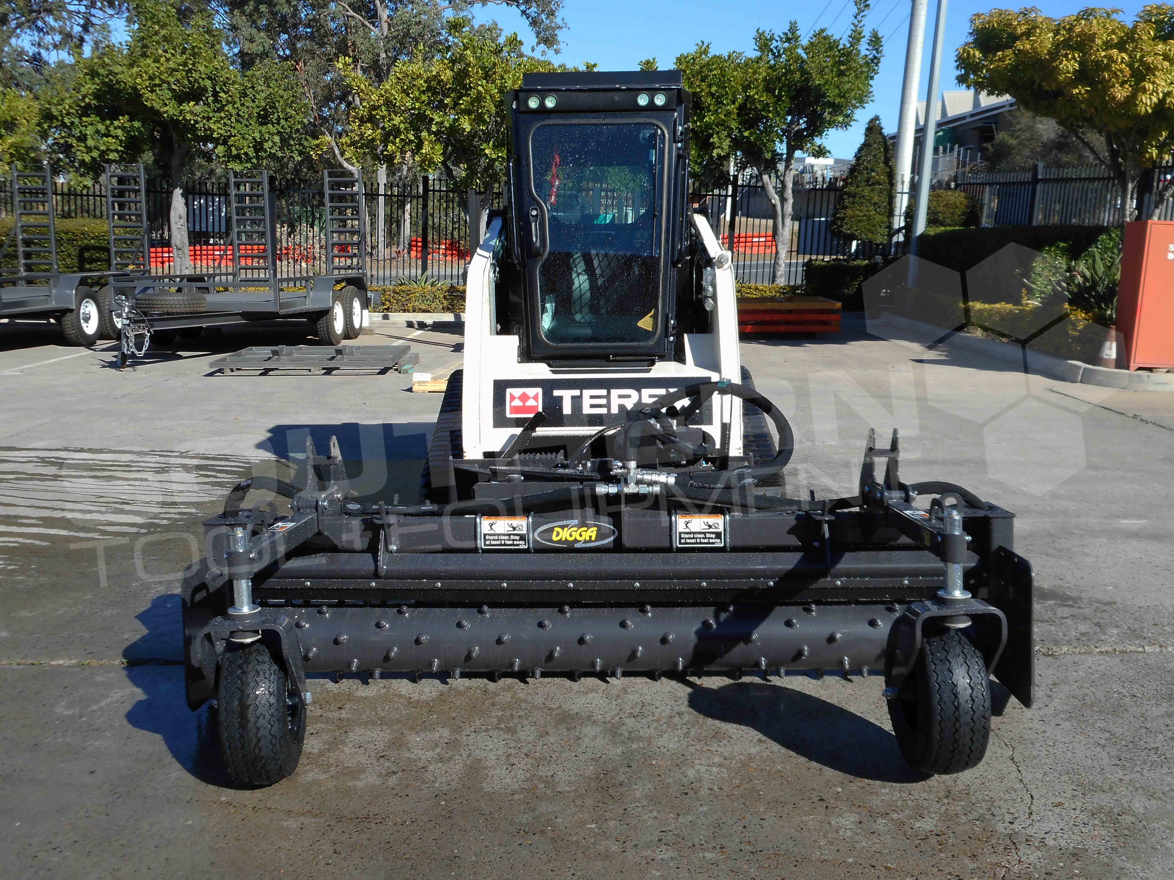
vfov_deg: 41.8
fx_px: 1153
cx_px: 587
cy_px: 440
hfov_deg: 54.0
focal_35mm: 34
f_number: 4.2
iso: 80
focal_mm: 6
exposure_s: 1/320
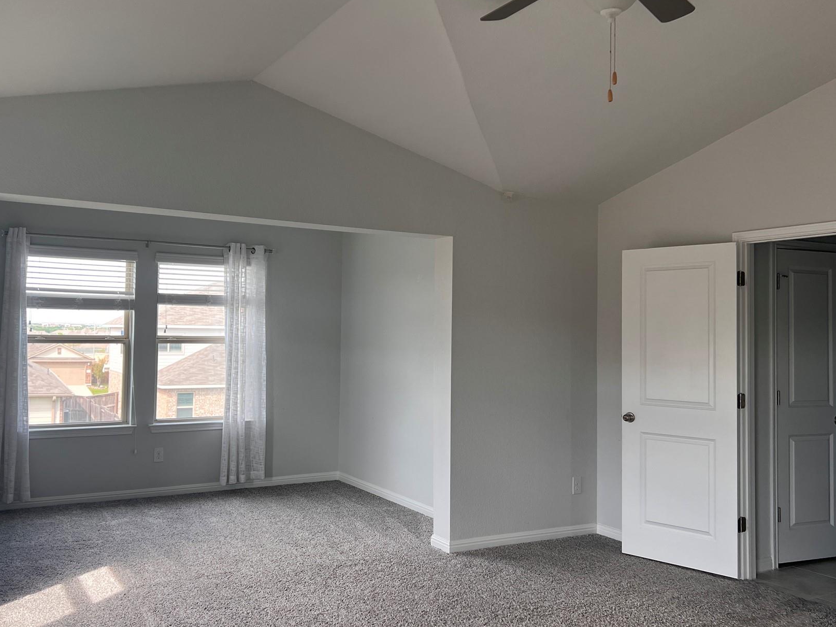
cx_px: 379
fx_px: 797
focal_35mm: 33
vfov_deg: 42.9
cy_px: 300
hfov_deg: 55.3
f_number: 1.5
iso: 64
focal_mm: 5.7
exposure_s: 1/171
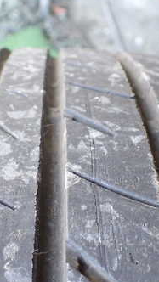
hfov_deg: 20.3
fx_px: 442
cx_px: 50
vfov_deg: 35.4
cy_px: 138
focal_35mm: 59
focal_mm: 5.4
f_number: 2.3
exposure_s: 1/125
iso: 640
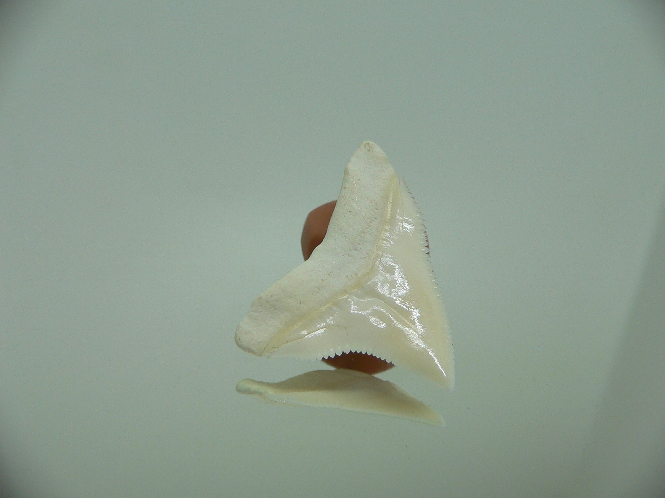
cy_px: 249
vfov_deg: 40.7
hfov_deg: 52.6
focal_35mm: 35
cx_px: 332
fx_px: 672
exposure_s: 1/60
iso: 80
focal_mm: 4.6
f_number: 2.8
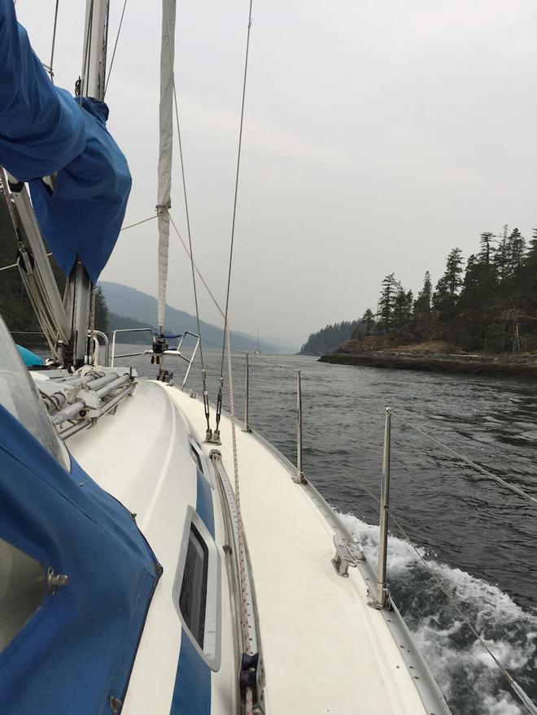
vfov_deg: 61.7
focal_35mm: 29
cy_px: 358
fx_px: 600
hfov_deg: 48.2
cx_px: 268
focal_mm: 4.15
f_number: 2.2
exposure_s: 1/380
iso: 32
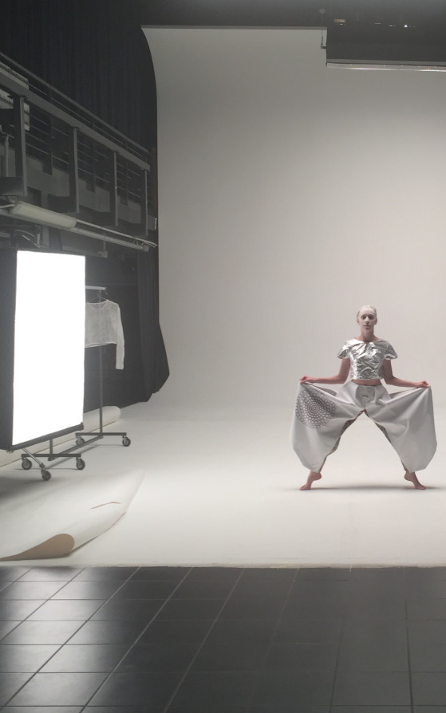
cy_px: 354
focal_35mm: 44
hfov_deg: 28.3
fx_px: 855
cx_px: 384
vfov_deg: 45.3
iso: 32
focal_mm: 4.15
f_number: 2.2
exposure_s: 1/50
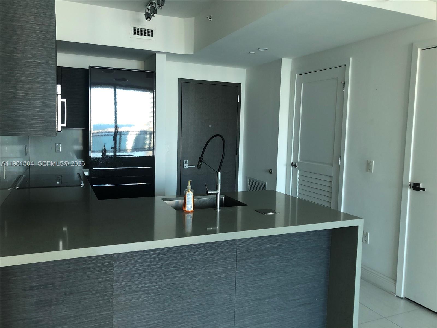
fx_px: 353
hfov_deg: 63.4
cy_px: 164
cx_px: 218
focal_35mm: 28
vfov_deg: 49.7
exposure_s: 1/20
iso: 40
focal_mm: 3.99
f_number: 1.8
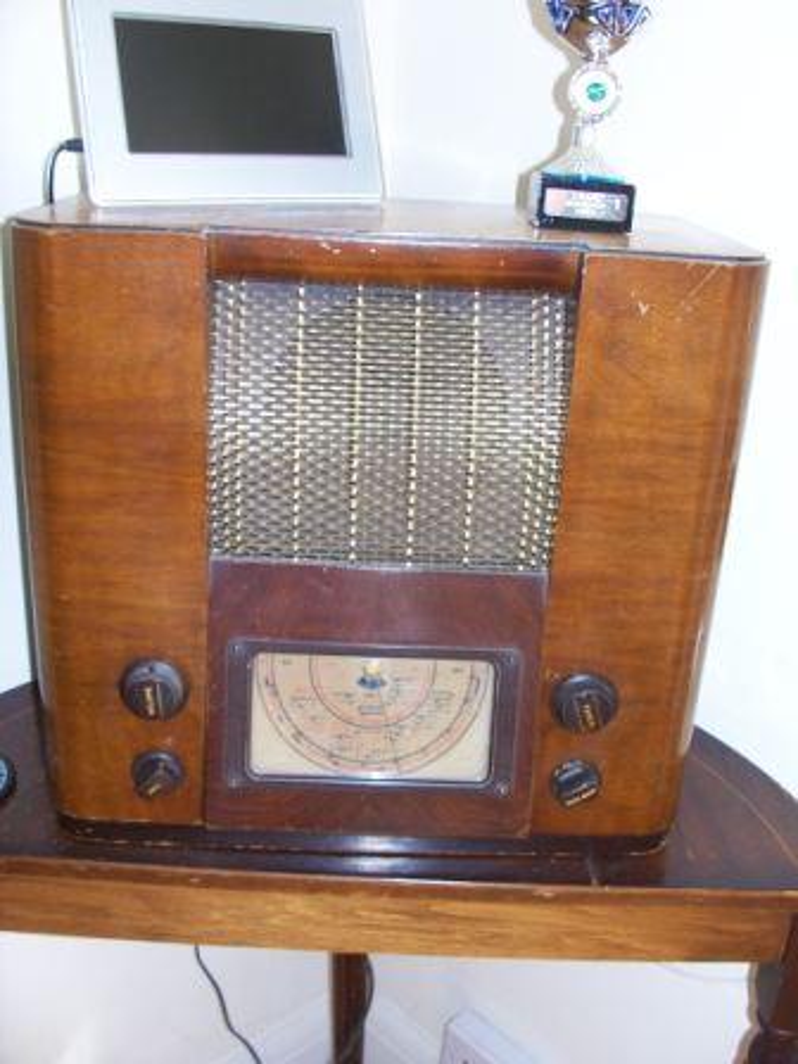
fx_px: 1076
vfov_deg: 52.6
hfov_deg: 40.7
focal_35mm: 35
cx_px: 399
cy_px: 532
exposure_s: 1/60
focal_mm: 6
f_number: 2.8
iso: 140
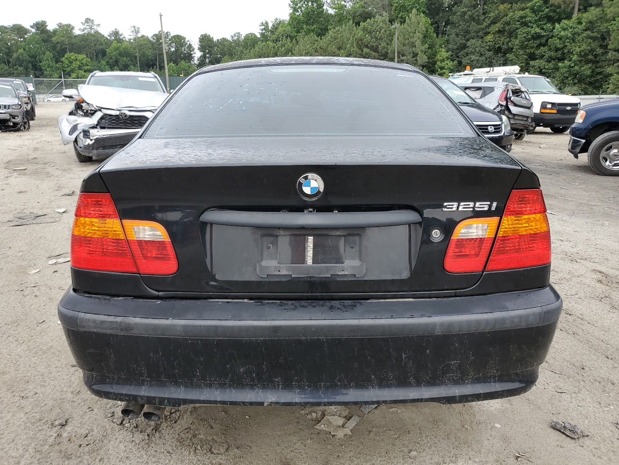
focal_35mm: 26
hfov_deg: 67.3
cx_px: 310
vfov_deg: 53.1
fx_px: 465
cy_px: 232
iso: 50
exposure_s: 1/159
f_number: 1.5
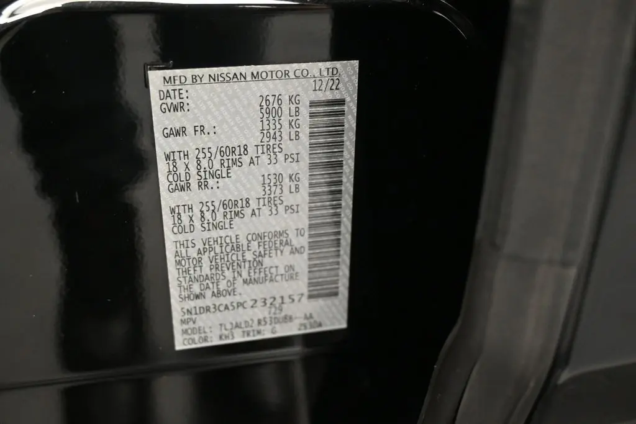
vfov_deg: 36.2
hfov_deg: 52.2
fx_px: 649
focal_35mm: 37
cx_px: 318
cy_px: 212
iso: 3200
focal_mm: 24.5
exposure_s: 1/100
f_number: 4.2
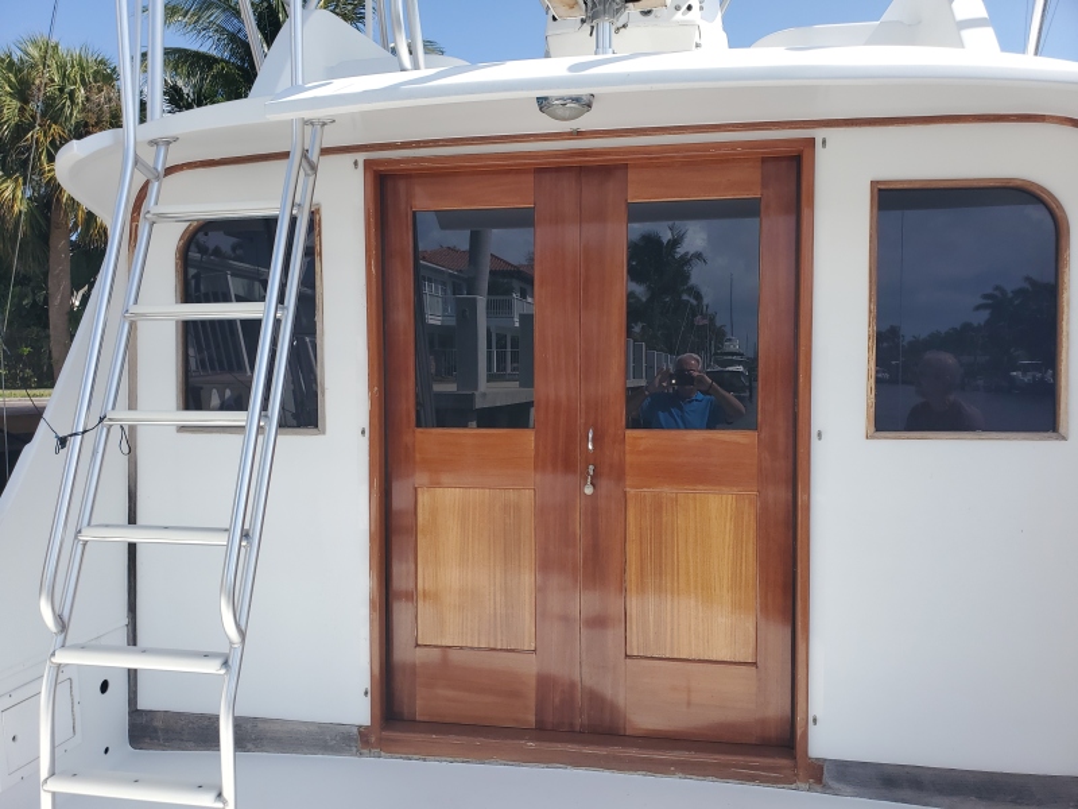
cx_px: 539
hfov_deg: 67.3
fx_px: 810
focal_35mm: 26
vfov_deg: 53.1
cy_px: 404
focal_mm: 4.3
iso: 50
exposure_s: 1/1222
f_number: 2.4
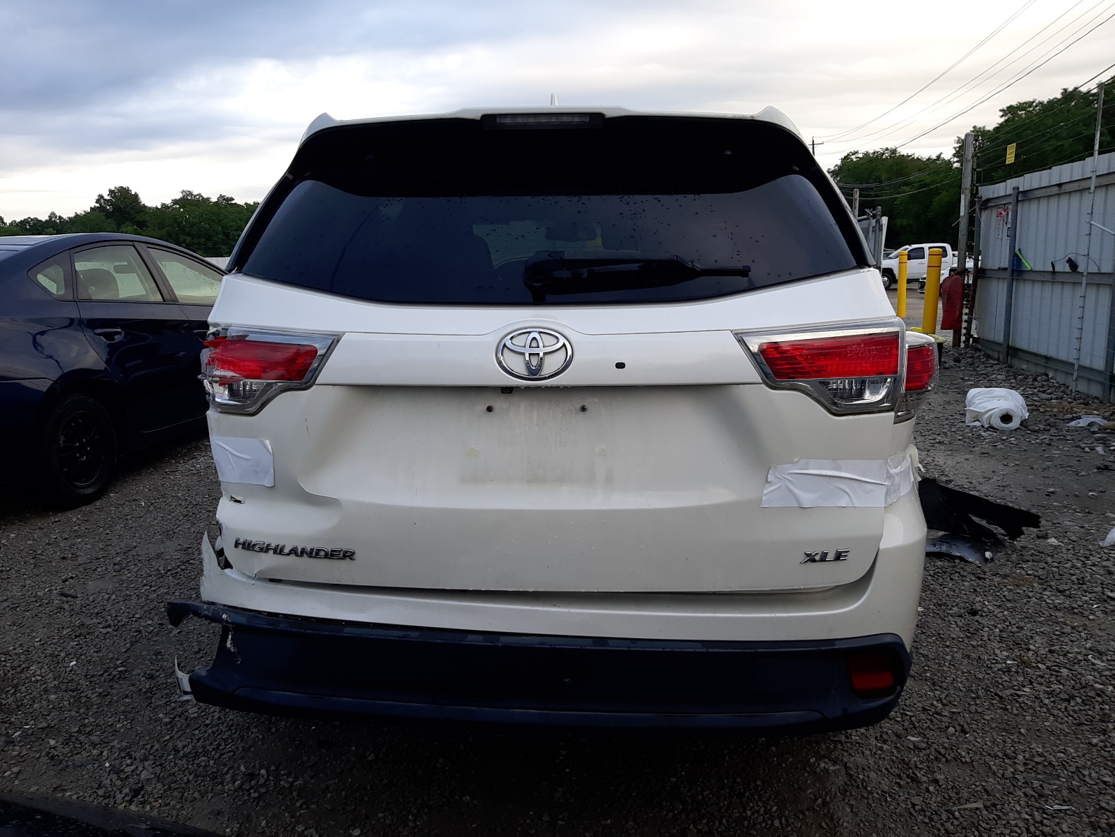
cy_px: 418
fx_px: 837
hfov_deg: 67.3
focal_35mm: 26
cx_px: 558
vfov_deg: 53.1
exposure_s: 1/588
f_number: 1.7
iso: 40
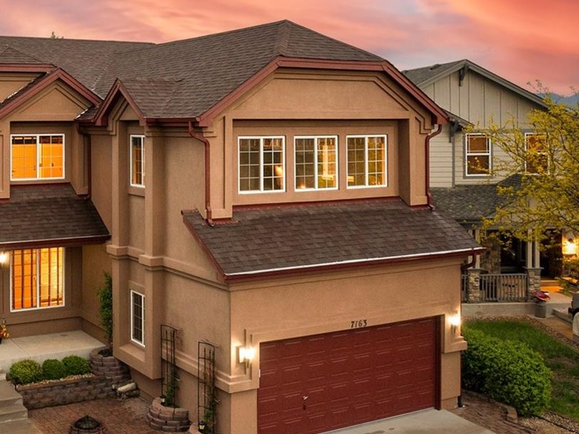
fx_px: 786
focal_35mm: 47
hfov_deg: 39.1
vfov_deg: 30.5
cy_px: 126
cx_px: 126
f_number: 2.8
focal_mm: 12.29
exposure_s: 1/15
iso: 420
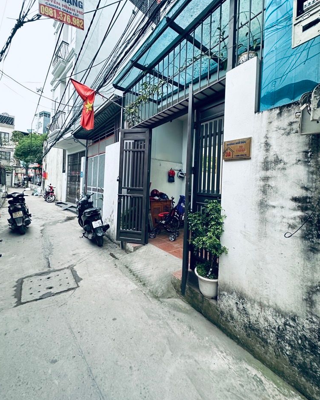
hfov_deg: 84.0
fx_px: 178
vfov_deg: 96.6
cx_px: 163
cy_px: 184
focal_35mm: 15
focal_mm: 2.22
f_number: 2.2
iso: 500
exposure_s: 1/50
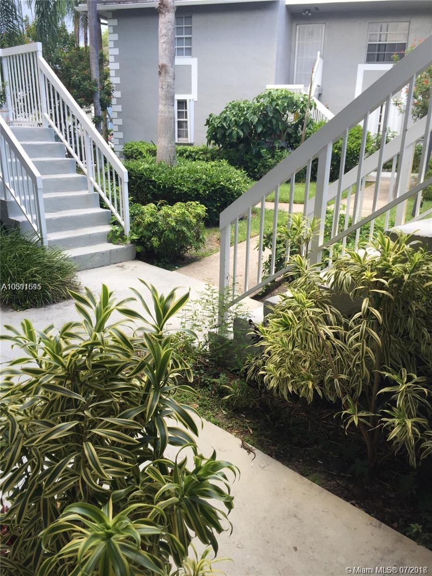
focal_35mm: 29
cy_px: 288
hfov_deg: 48.2
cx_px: 216
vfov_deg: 61.7
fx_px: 483
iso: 32
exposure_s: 1/120
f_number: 2.2
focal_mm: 4.15
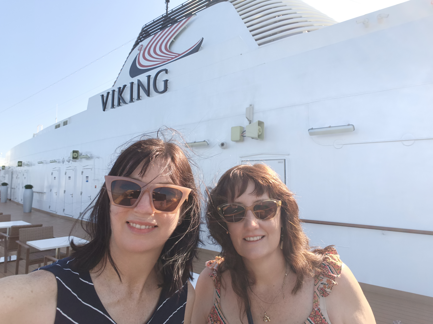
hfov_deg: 79.0
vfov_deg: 63.4
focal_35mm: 21
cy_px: 162
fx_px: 263
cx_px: 216
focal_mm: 3.23
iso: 50
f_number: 2.4
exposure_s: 1/231
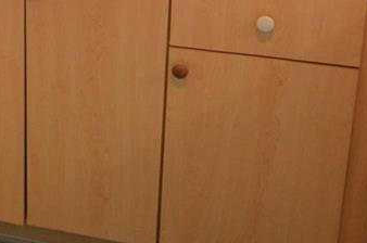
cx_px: 66
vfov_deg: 17.3
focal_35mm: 71
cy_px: -120
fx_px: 722
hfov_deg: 27.8
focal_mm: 10
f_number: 4
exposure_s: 1/60
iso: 800
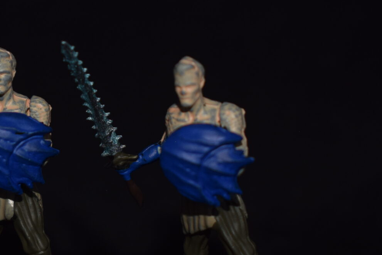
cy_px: 162
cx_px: -12
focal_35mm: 186
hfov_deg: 10.9
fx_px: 1974
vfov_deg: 7.4
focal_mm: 48
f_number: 5.3
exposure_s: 1/30
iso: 200
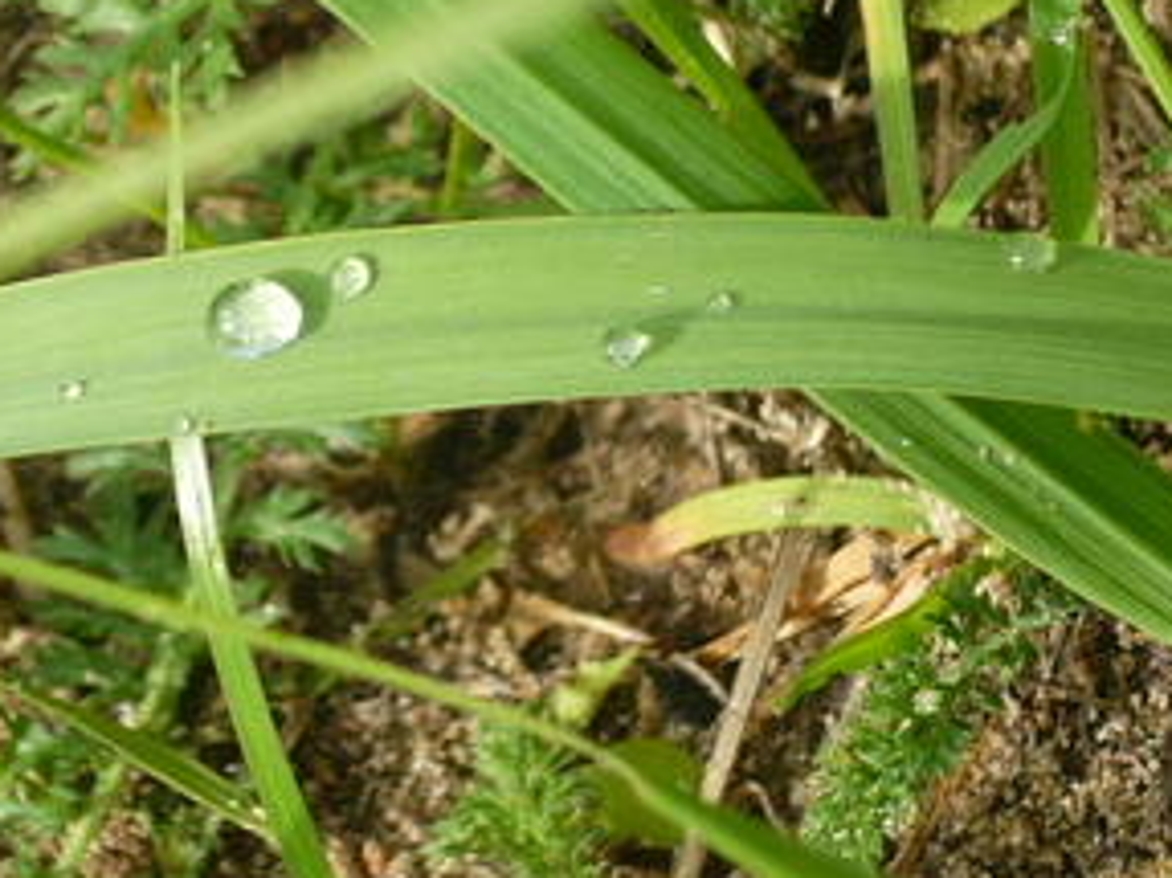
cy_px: 310
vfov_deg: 5.9
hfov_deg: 7.9
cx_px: 286
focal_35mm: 251
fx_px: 8495
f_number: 5.1
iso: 100
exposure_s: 1/320
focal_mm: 16.5
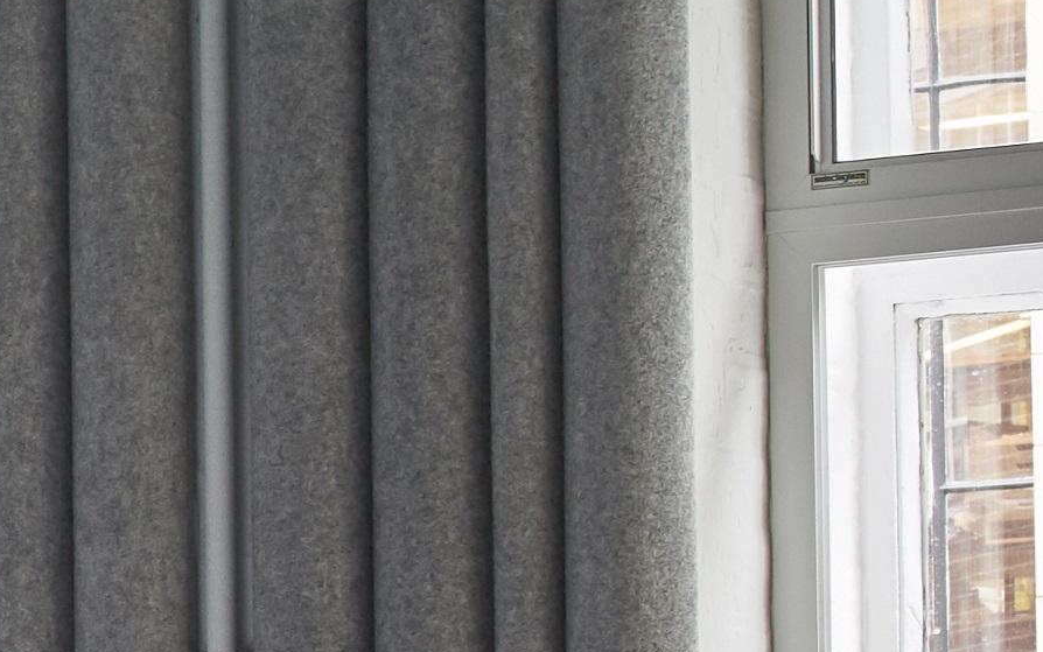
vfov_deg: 5.1
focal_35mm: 254
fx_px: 7221
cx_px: -2072
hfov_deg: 7.3
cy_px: 1172
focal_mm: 35
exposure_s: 1/3
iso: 320
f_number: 9
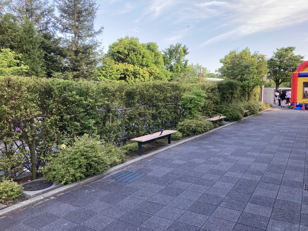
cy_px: 116
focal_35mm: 28
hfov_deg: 63.4
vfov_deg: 49.7
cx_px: 154
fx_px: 249
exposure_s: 1/175
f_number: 1.8
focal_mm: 3.99
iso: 20
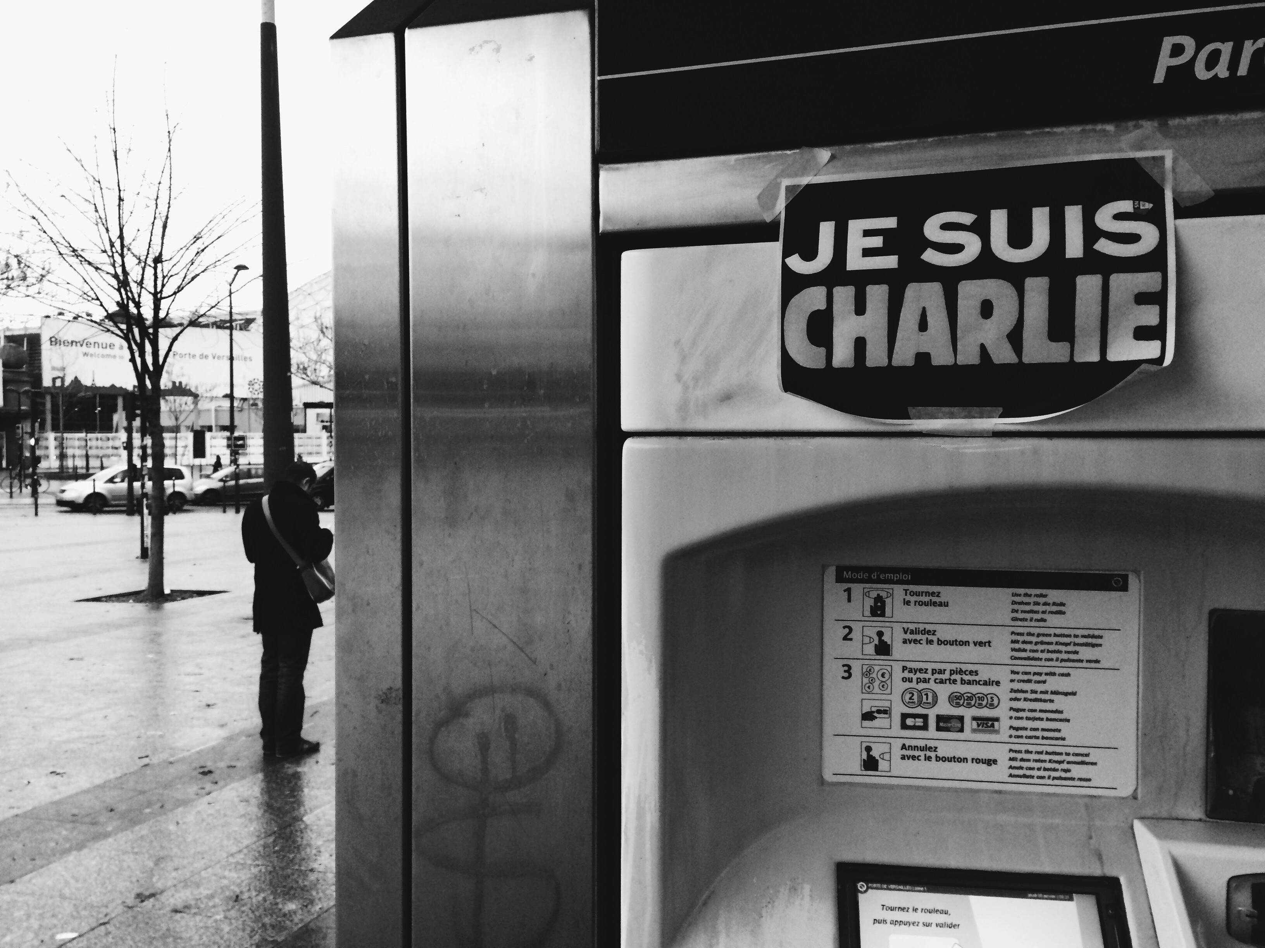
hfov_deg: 61.7
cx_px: 632
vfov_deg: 48.2
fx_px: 1060
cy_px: 474
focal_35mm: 29
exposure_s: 1/30
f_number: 2.2
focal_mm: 4.15
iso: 100
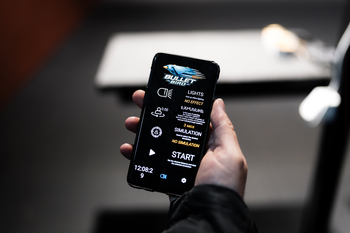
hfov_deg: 54.4
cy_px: 116
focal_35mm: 35
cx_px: 175
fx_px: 340
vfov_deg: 37.8
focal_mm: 35
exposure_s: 1/160
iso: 800
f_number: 1.4
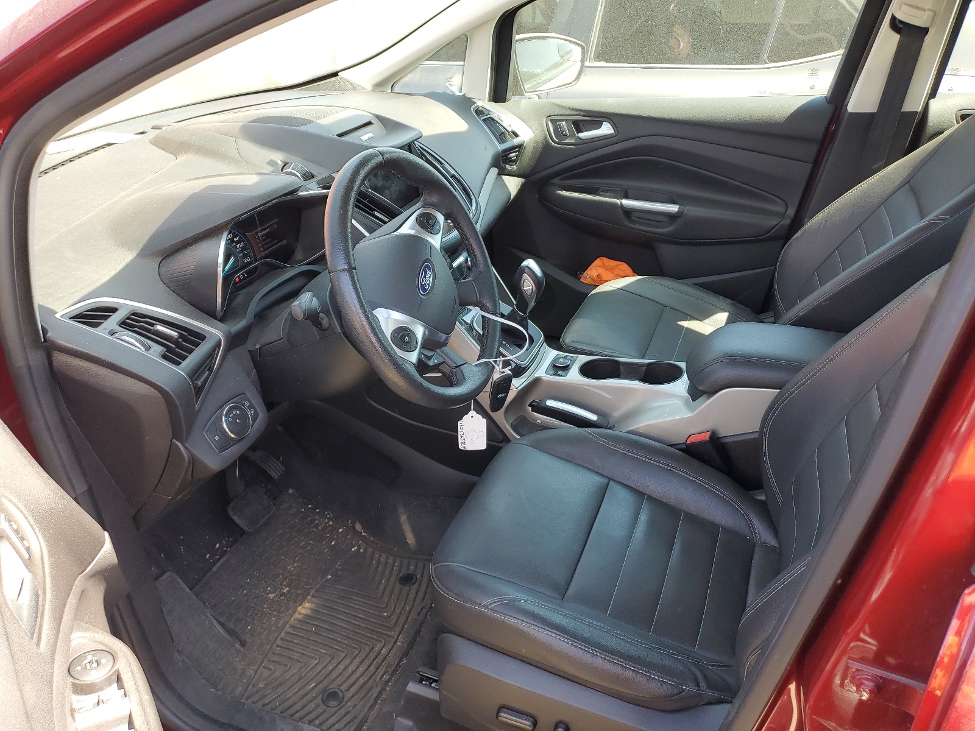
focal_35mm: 26
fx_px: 732
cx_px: 488
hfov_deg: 67.3
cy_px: 366
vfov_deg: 53.1
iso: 50
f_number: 1.5
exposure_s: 1/196
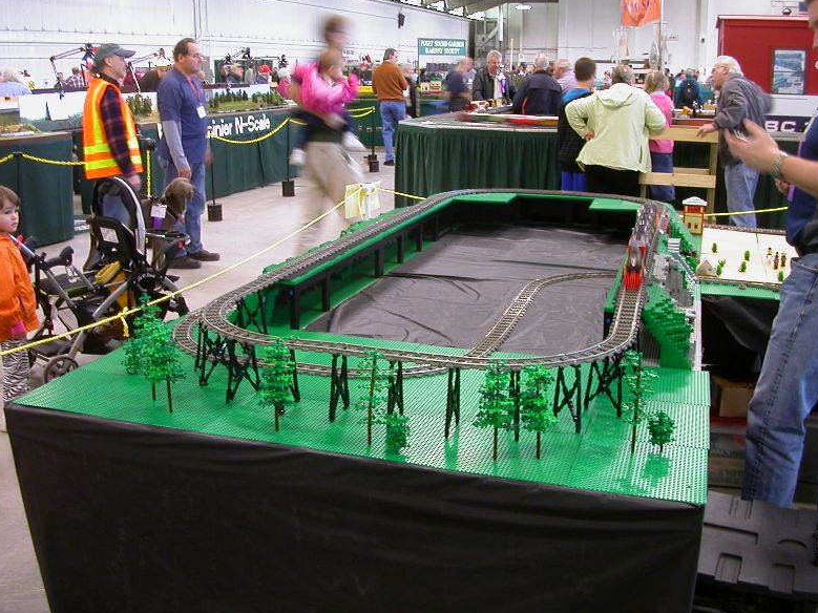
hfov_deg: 49.0
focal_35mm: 38
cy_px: 312
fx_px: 898
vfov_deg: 37.7
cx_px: 410
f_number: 2.7
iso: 100
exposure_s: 1/5.8
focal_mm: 5.6
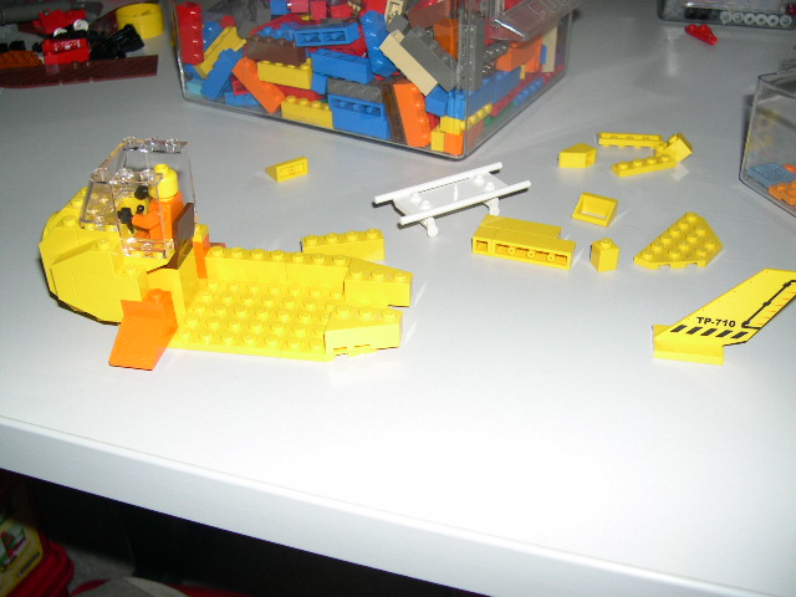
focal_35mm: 38
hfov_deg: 49.0
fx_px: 874
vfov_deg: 37.7
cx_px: 398
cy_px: 298
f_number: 2.8
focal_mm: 8
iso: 100
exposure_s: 1/60
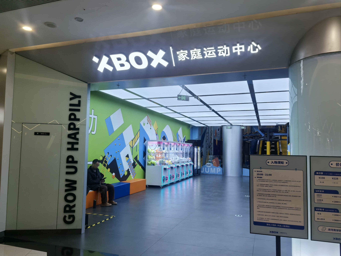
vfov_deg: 51.4
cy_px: 128
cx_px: 170
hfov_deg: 65.3
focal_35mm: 27
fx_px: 266
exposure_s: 1/100
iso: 100
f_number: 4
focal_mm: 5.75
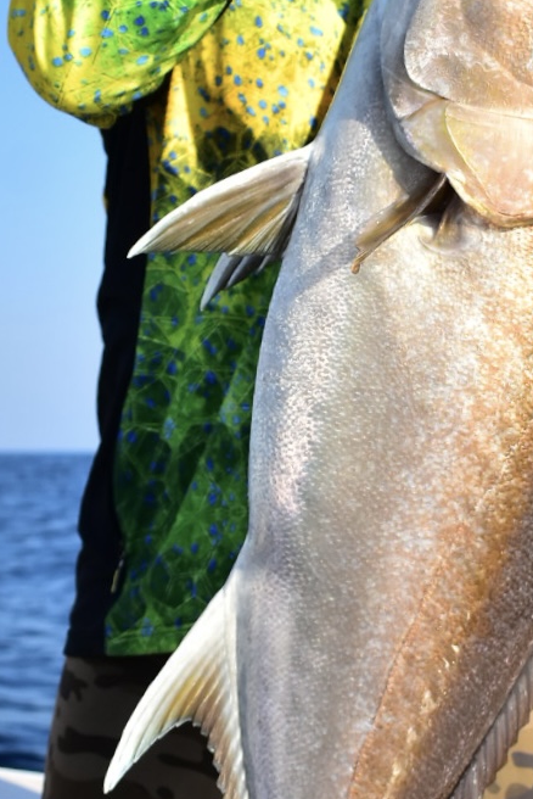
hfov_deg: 18.6
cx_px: 391
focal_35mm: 73
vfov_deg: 27.7
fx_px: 1619
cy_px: 352
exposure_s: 1/2500
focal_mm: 22
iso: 400
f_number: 3.8
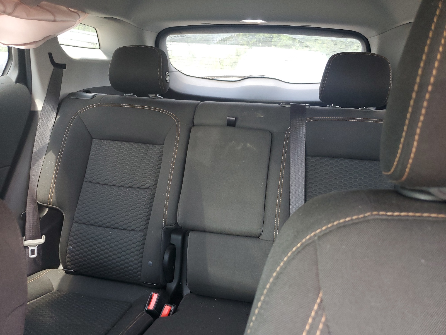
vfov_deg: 53.1
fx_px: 335
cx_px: 223
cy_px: 168
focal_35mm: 26
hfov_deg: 67.3
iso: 128
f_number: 1.5
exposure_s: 1/60.2
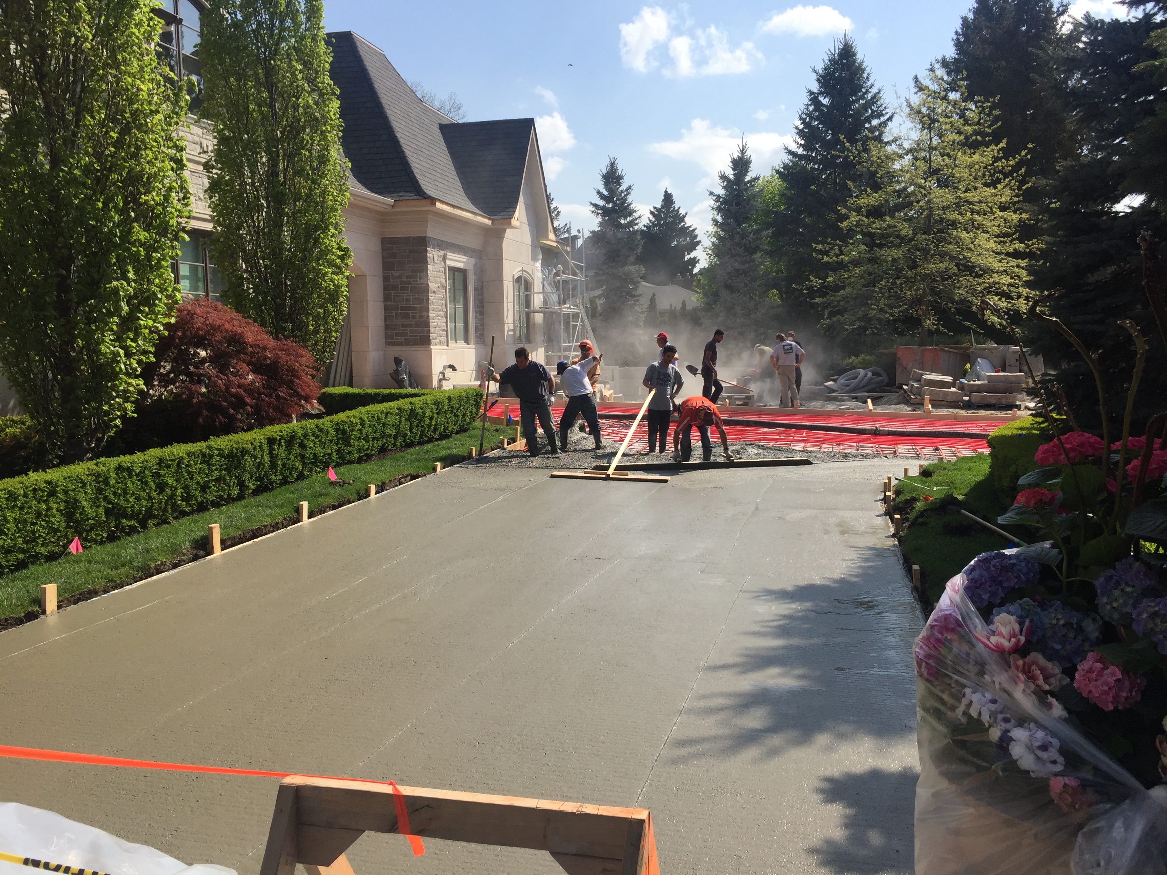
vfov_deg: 48.2
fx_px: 978
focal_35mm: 29
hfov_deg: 61.7
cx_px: 584
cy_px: 438
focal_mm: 4.15
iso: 32
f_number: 2.2
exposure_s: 1/2326
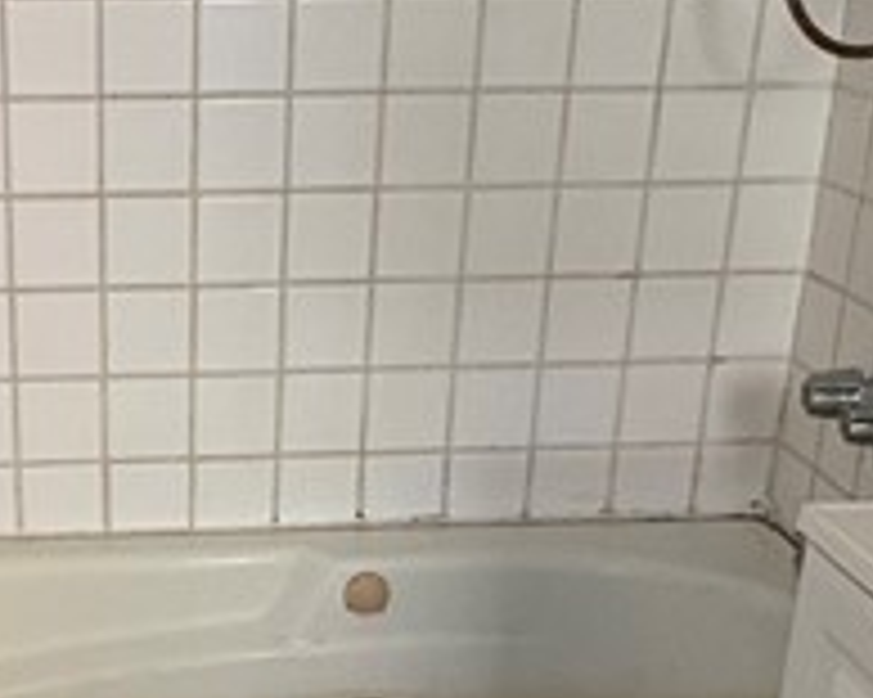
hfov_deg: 25.8
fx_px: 1859
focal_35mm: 72
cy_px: 739
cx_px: 130
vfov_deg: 20.4
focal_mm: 2.22
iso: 200
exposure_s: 1/60
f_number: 2.2
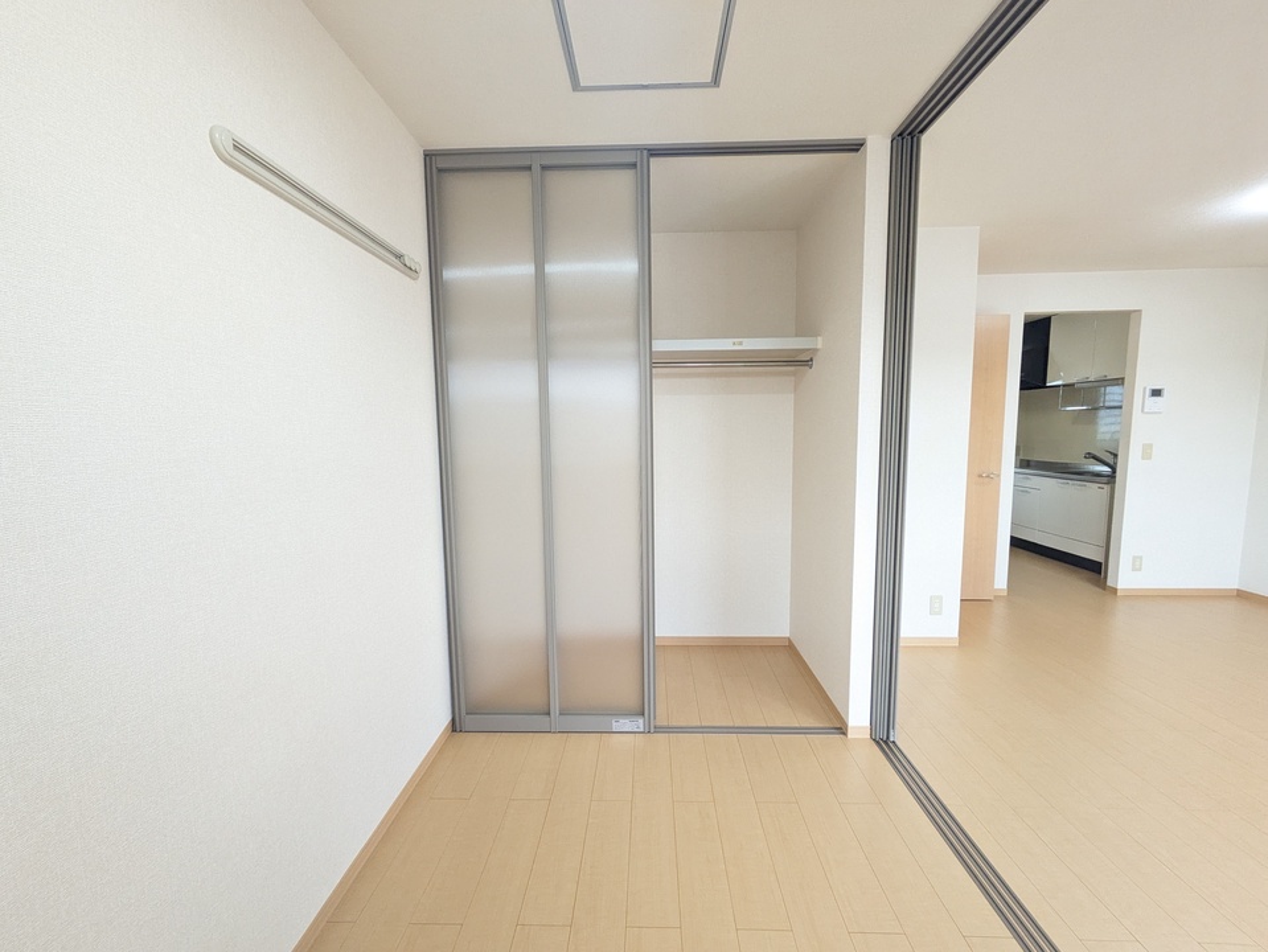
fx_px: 513
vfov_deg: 85.7
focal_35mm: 14
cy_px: 476
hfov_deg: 102.0
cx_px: 634
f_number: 2.2
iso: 360
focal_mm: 1.83
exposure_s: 1/60
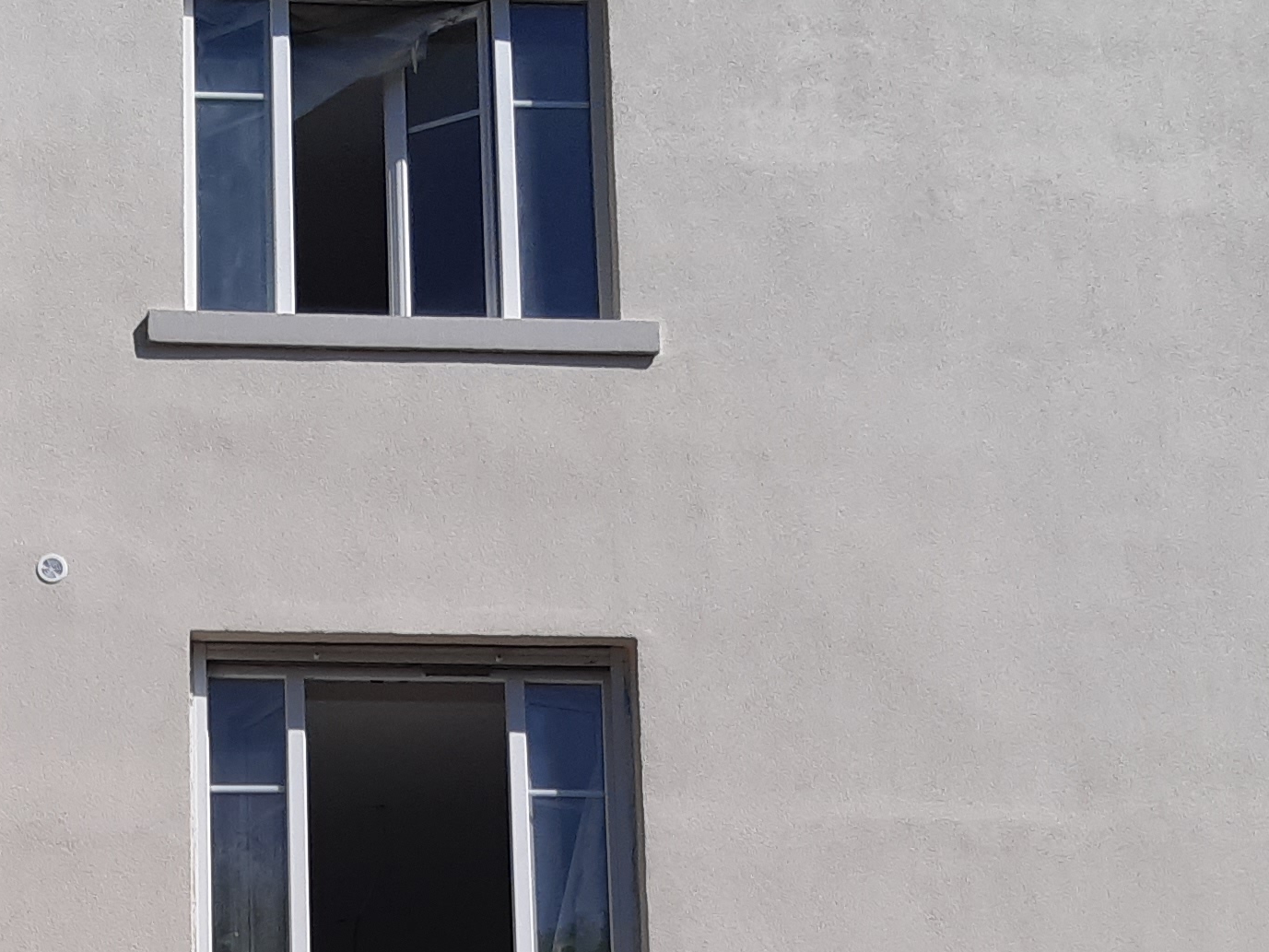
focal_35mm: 87
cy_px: 1261
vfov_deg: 16.0
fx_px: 3190
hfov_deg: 21.9
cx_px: 76
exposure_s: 1/4149
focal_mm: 3.92
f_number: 1.7
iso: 40
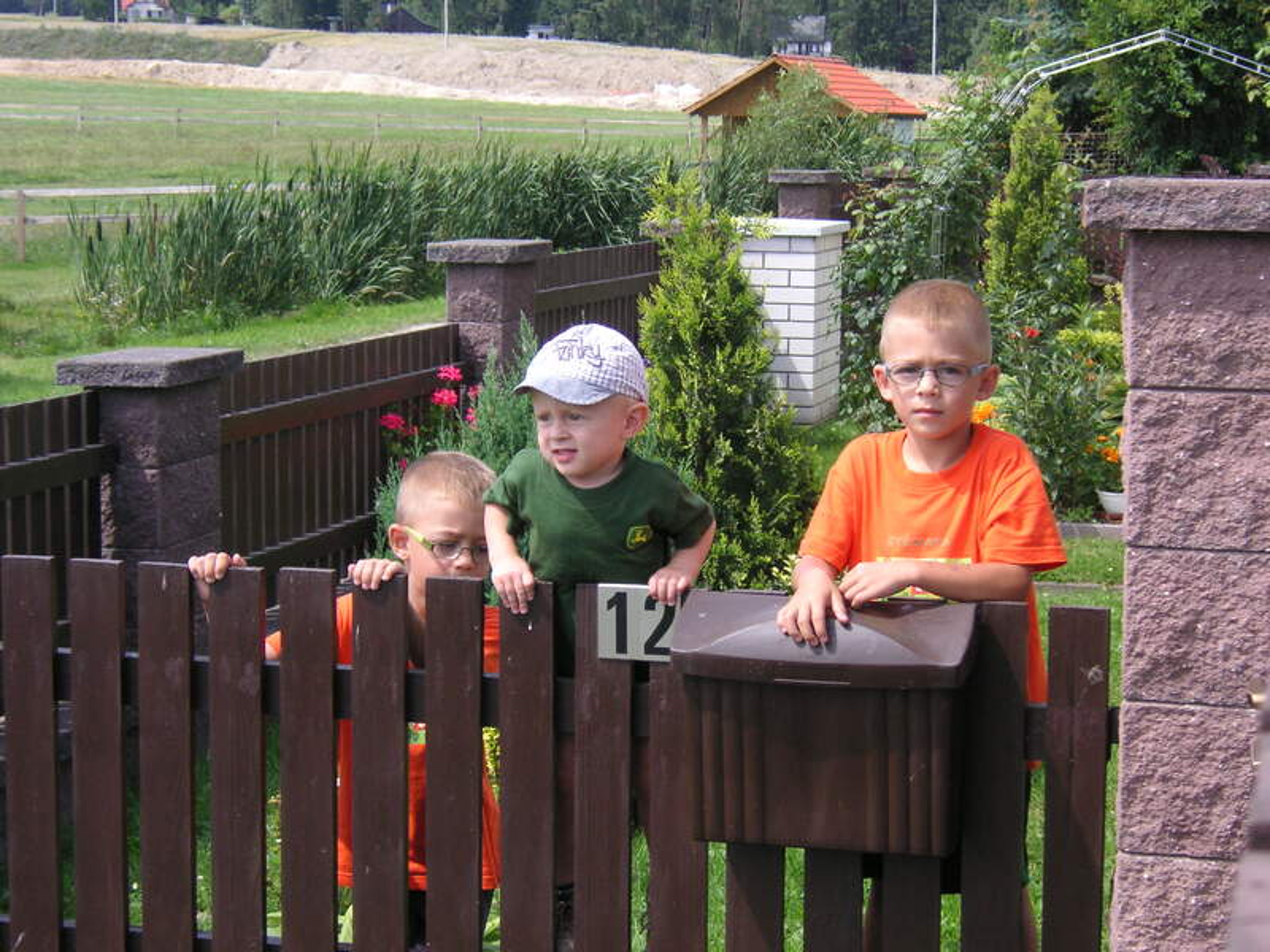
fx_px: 3008
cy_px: 476
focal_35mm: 82
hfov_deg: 23.8
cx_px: 635
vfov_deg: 18.0
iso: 50
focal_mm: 13.6
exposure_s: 1/180
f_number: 4.6
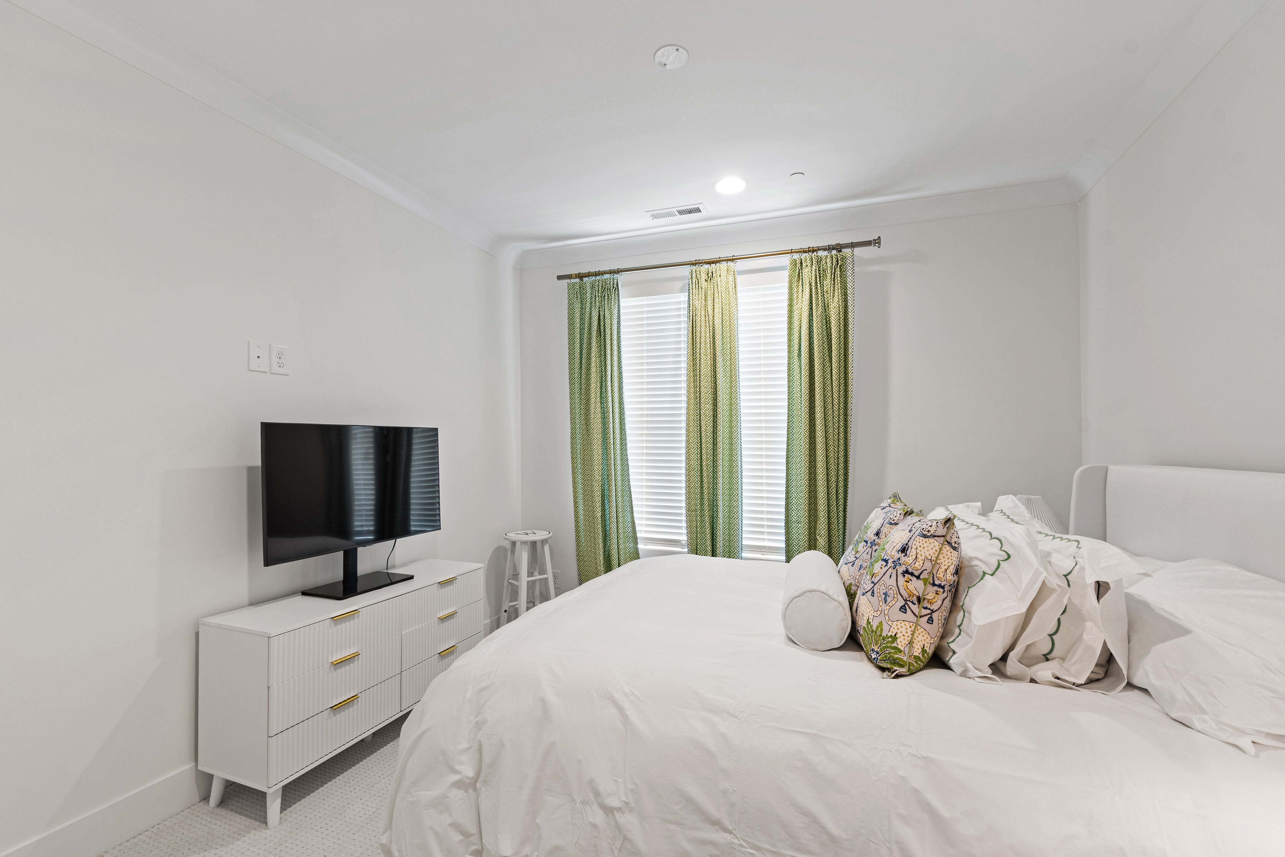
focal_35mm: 15
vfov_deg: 77.3
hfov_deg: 100.4
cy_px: 428
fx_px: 535
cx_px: 642
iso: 100
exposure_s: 1/1.25
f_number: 8
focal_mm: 10
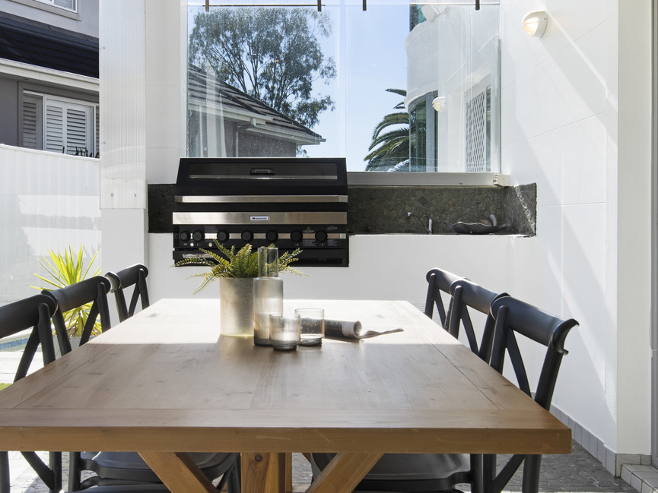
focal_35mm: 40
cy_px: 229
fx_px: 760
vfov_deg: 36.0
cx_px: 264
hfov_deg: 46.5
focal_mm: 20
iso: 320
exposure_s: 1/125
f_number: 11
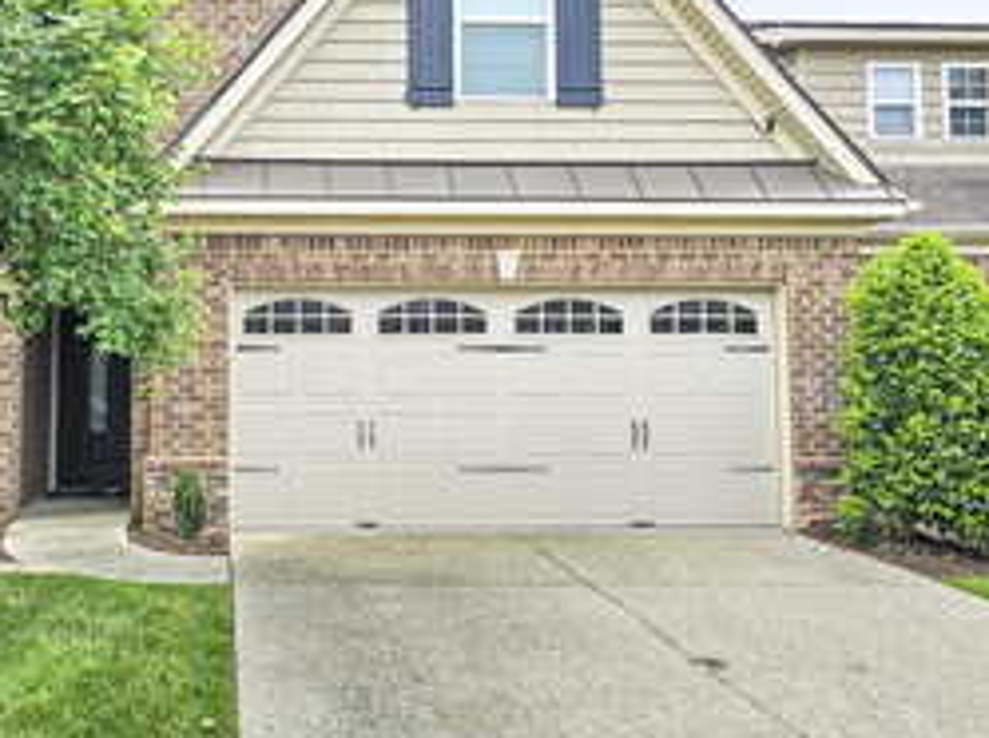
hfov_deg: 48.7
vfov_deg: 38.4
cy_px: 294
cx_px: 274
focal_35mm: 37
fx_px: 1056
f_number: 1.7
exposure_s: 1/540
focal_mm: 6.3
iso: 16
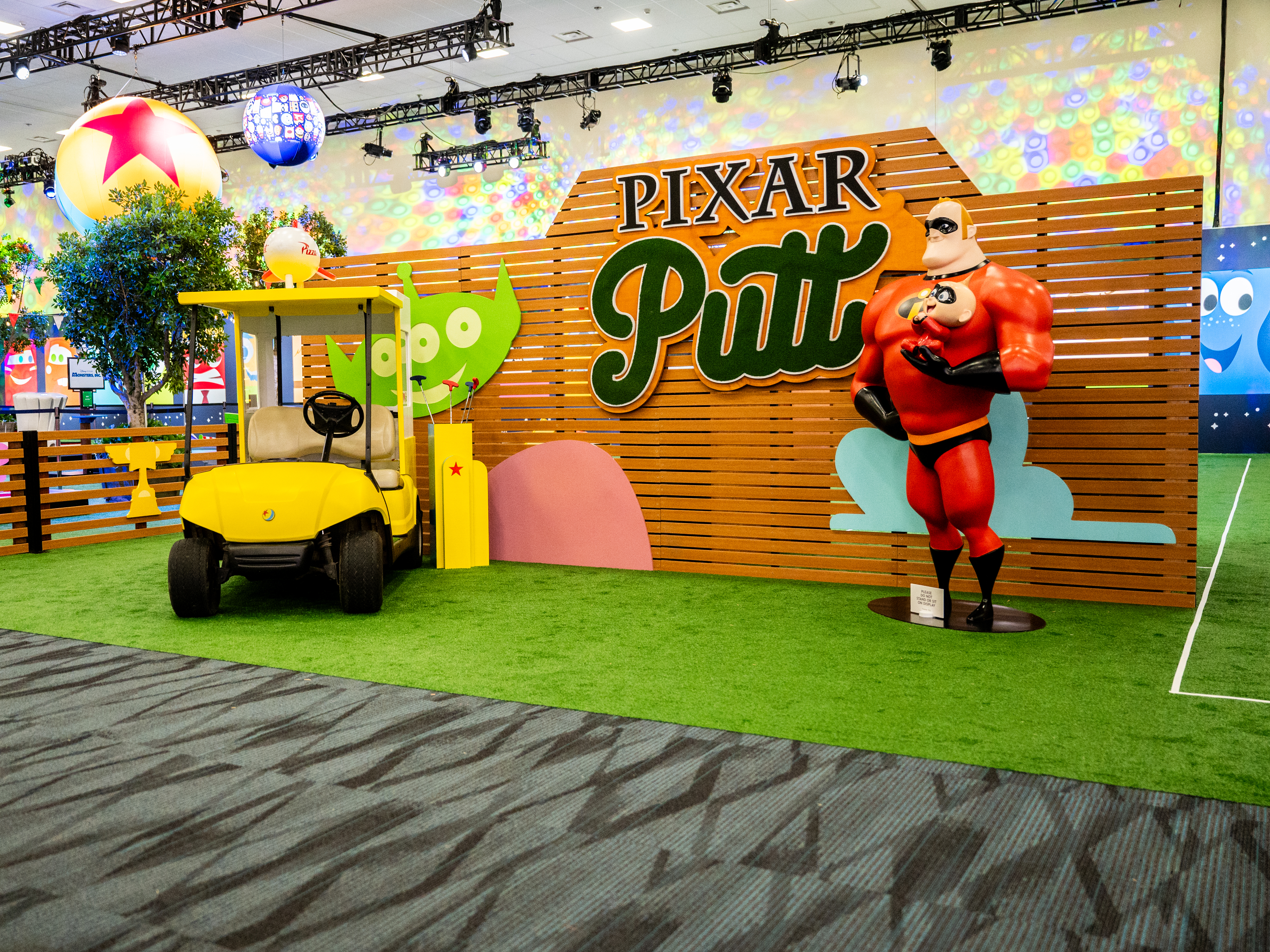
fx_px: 1211
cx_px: 551
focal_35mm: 33
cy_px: 476
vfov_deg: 42.9
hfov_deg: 55.2
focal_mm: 30
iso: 3200
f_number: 2.8
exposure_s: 1/400
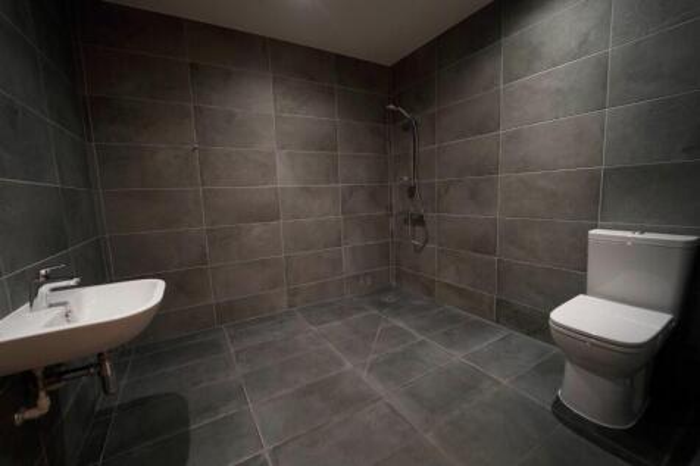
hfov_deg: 104.3
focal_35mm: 14
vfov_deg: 81.2
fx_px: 272
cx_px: 350
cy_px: 233
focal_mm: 14
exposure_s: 1/160
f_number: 2.8
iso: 1000
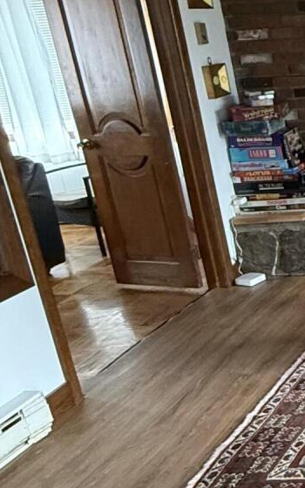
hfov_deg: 18.6
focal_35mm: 53
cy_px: 228
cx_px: 561
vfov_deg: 38.2
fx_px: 705
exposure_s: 1/60
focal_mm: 2.22
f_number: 2.2
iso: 500
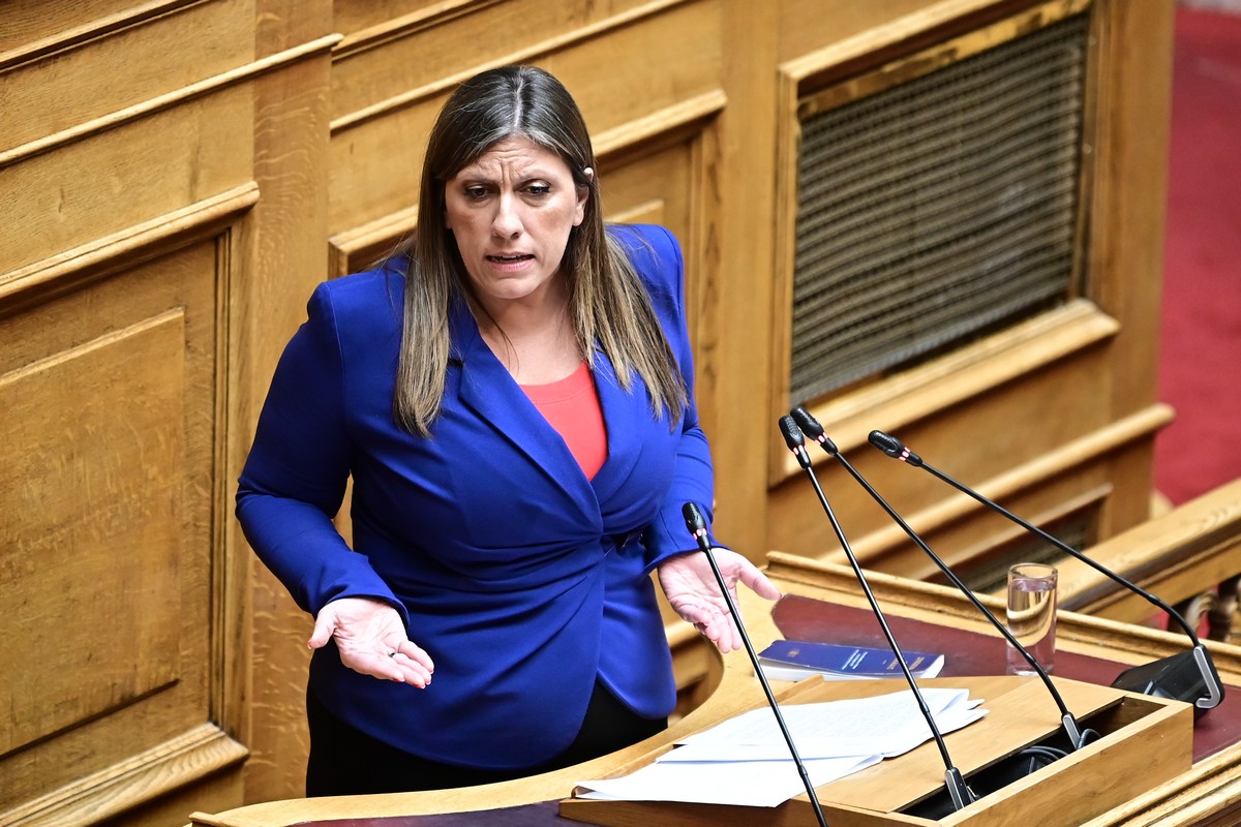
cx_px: 620
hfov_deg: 6.9
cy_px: 414
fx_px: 10341
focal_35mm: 300
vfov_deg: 4.6
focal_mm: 200
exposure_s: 1/400
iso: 1250
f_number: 2.8
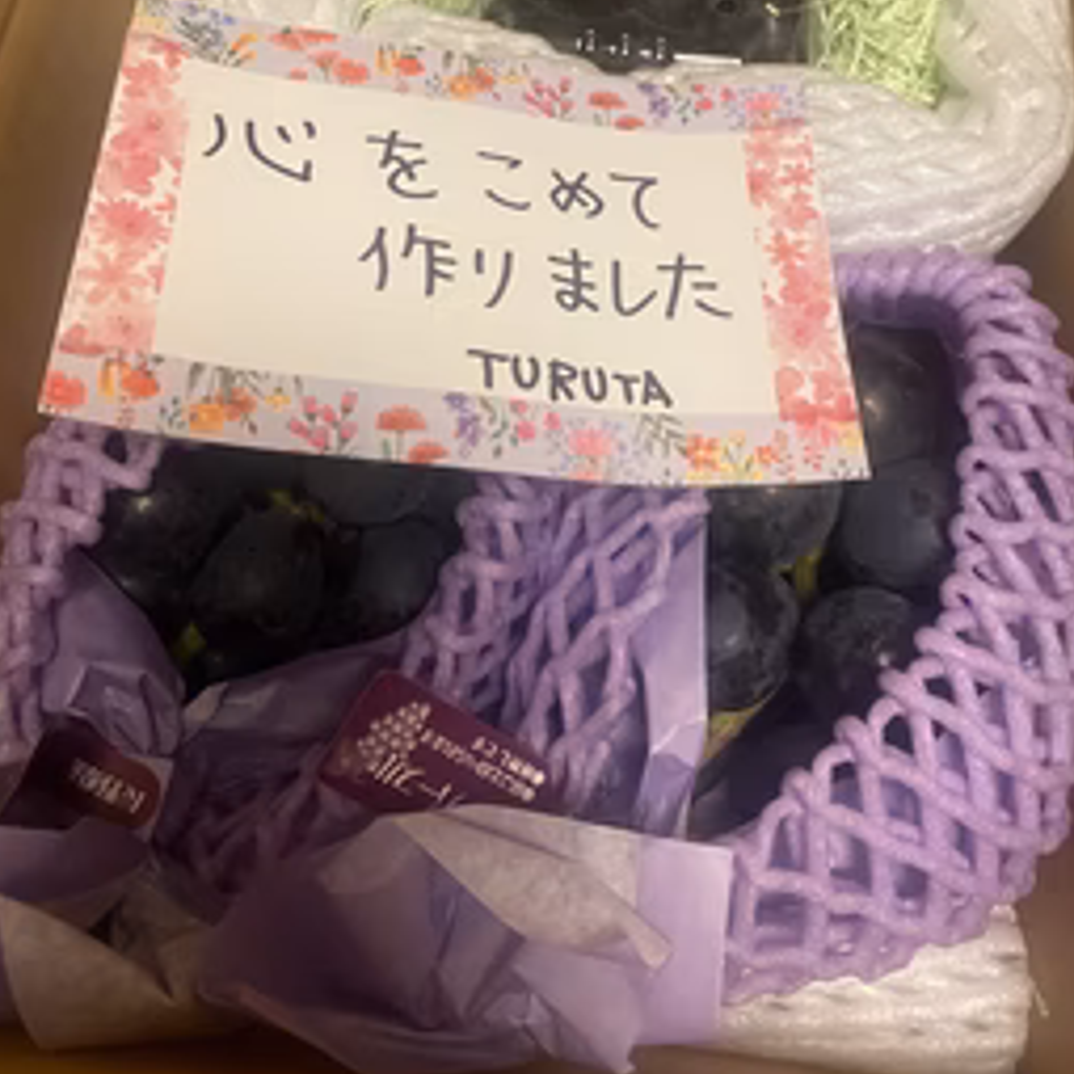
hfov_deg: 46.0
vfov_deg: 44.3
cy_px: 253
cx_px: 585
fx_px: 1264
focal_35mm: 36
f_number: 1.8
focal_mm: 4.25
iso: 160
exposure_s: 1/60
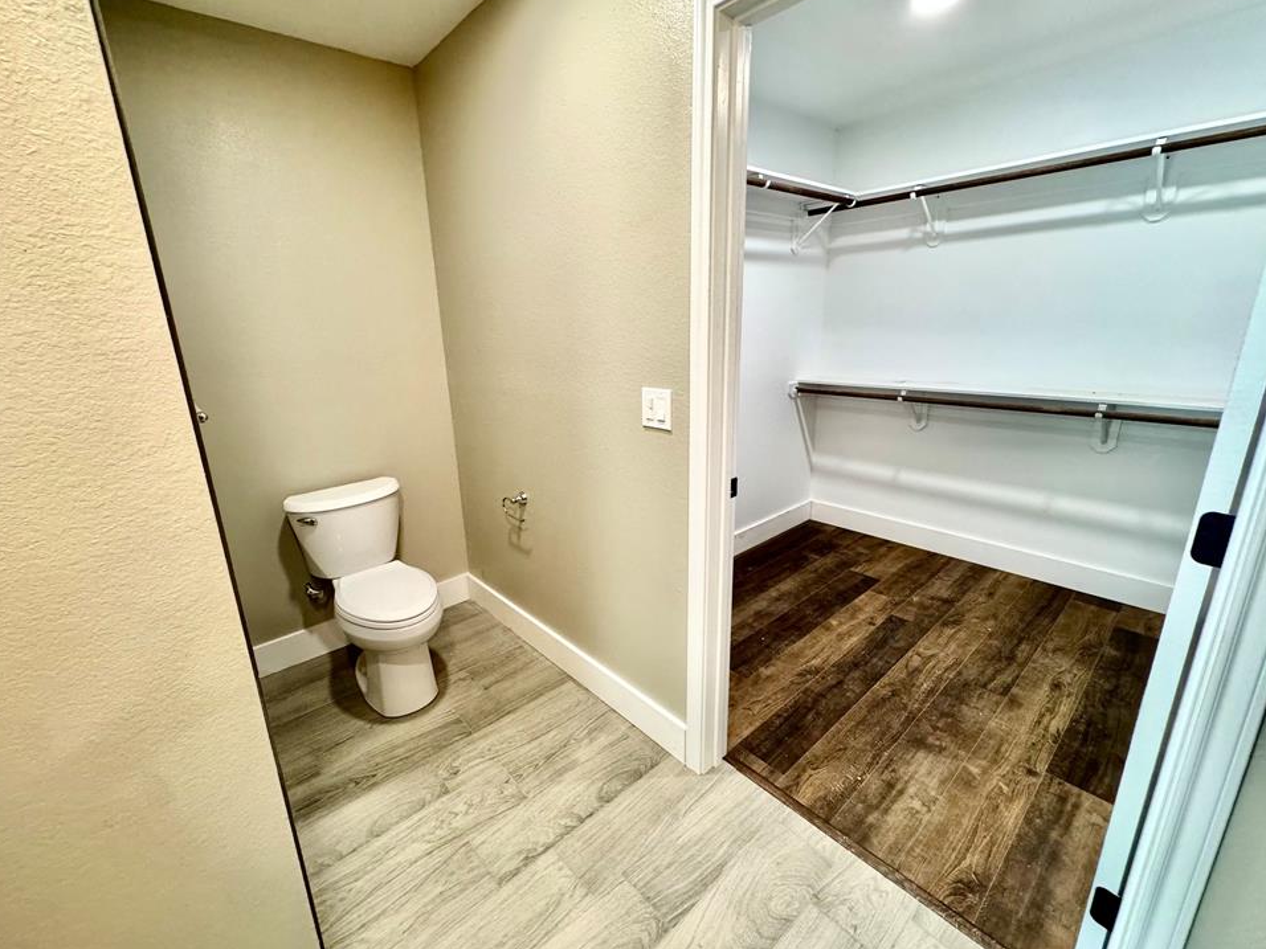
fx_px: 549
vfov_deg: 81.7
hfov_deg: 98.1
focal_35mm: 15
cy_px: 466
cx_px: 599
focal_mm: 2.22
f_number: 2.2
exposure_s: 1/120
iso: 320
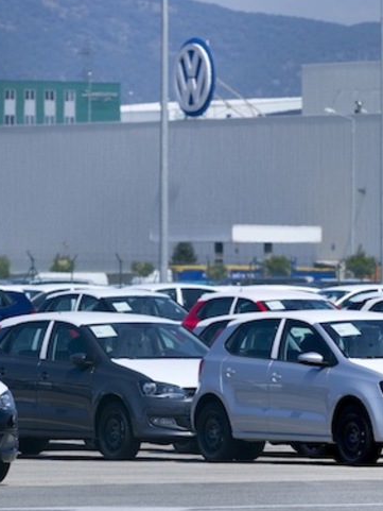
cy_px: 256
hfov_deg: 3.4
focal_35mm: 435
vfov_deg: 4.6
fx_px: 6414
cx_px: 234
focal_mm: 300
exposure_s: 1/640
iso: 200
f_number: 8
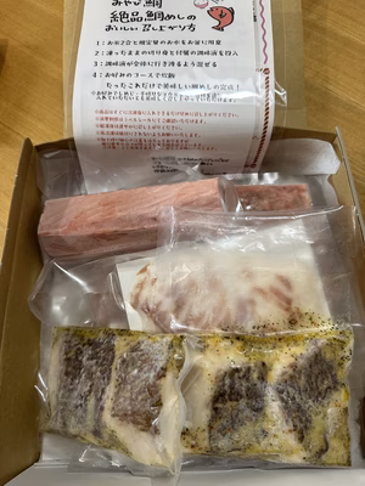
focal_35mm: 24
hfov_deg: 56.8
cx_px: 182
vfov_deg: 71.6
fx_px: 337
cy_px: 243
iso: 125
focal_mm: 6.86
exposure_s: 1/60
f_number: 1.78
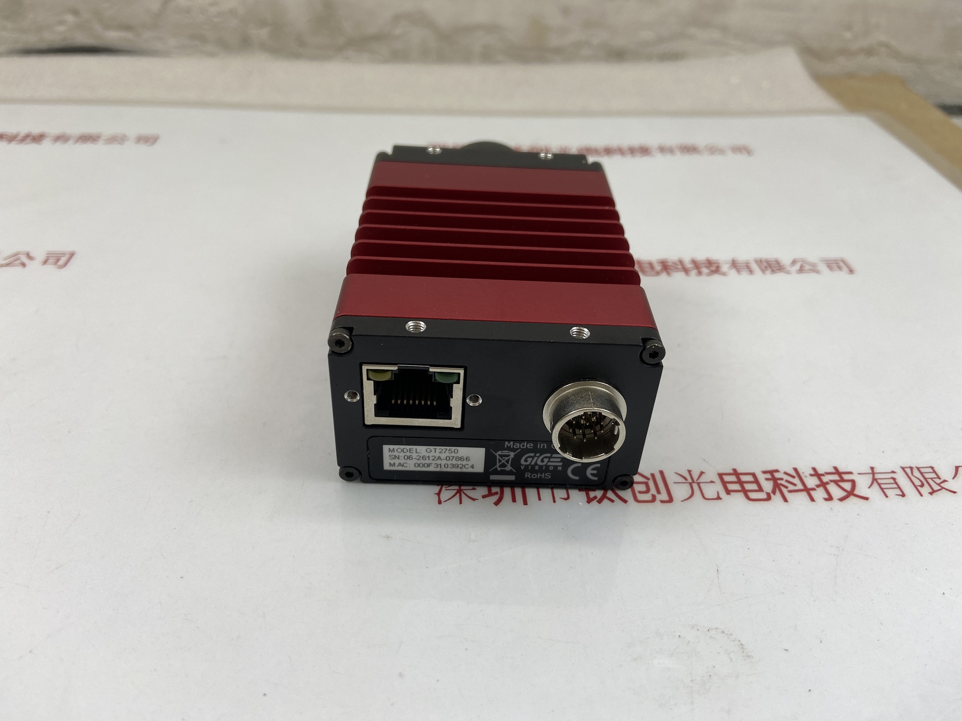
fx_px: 722
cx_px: 481
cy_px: 360
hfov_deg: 67.3
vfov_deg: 53.1
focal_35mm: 26
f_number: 1.8
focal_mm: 4.25
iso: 40
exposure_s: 1/100
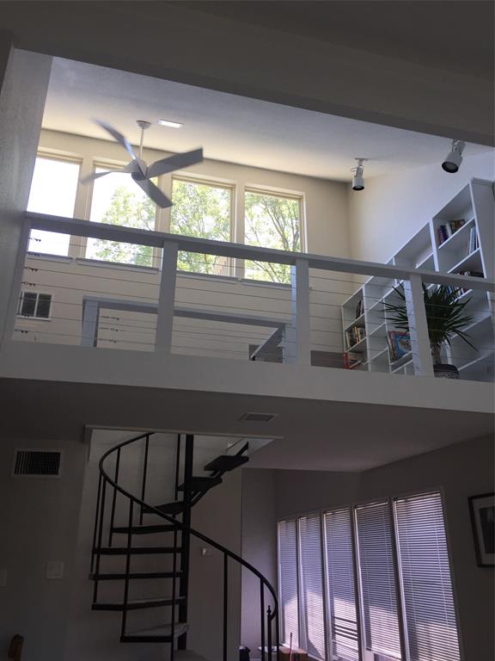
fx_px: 553
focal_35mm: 29
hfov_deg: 48.2
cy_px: 330
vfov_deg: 61.7
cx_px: 248
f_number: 2.2
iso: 50
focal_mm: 4.15
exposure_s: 1/120
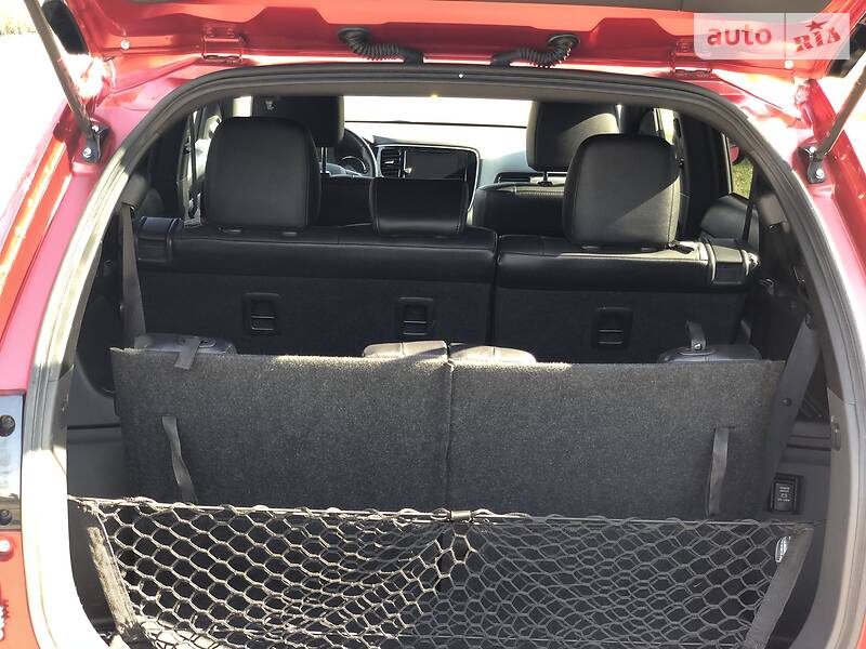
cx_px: 433
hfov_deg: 36.8
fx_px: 1301
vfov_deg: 28.0
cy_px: 324
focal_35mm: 52
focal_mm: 6
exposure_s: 1/60
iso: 64
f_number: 2.4
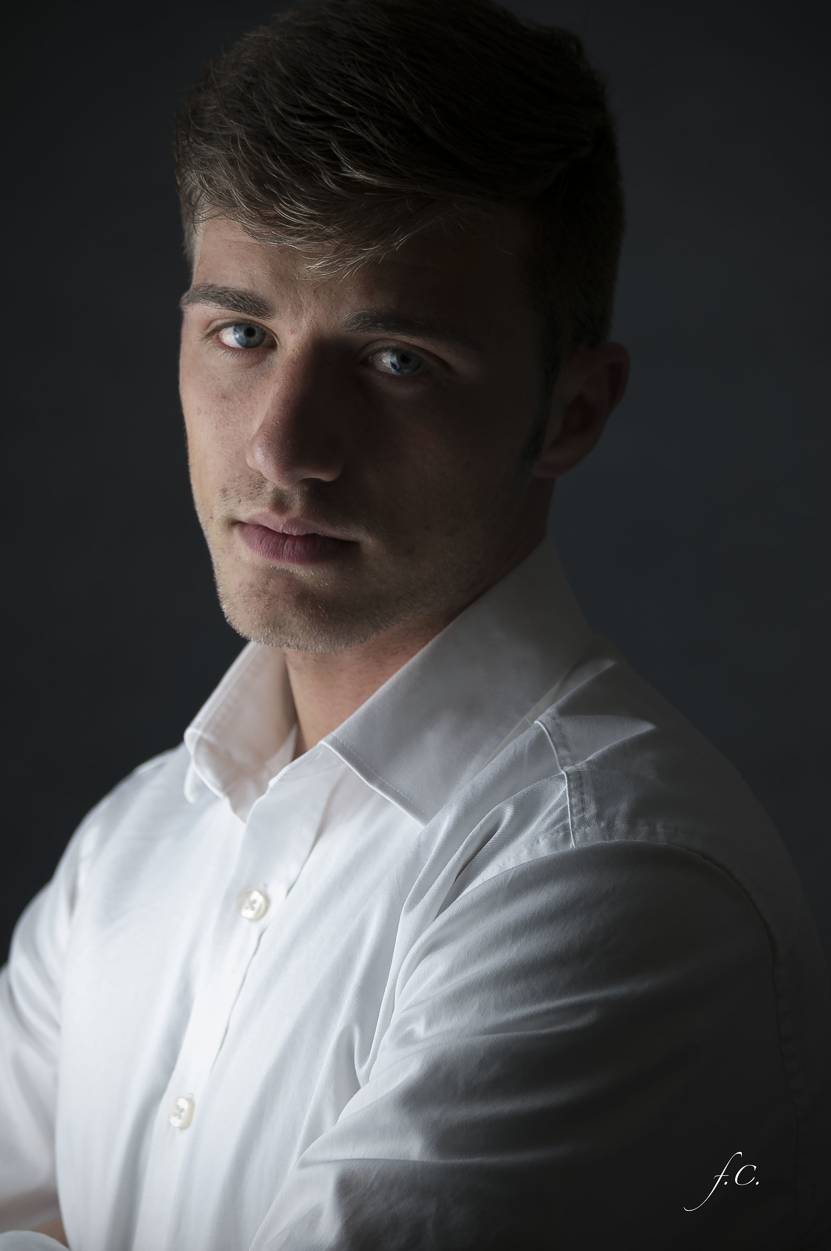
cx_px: 416
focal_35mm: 174
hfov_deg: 7.9
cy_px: 626
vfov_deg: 11.8
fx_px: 6040
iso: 200
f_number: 4.8
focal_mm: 116
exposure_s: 1/25
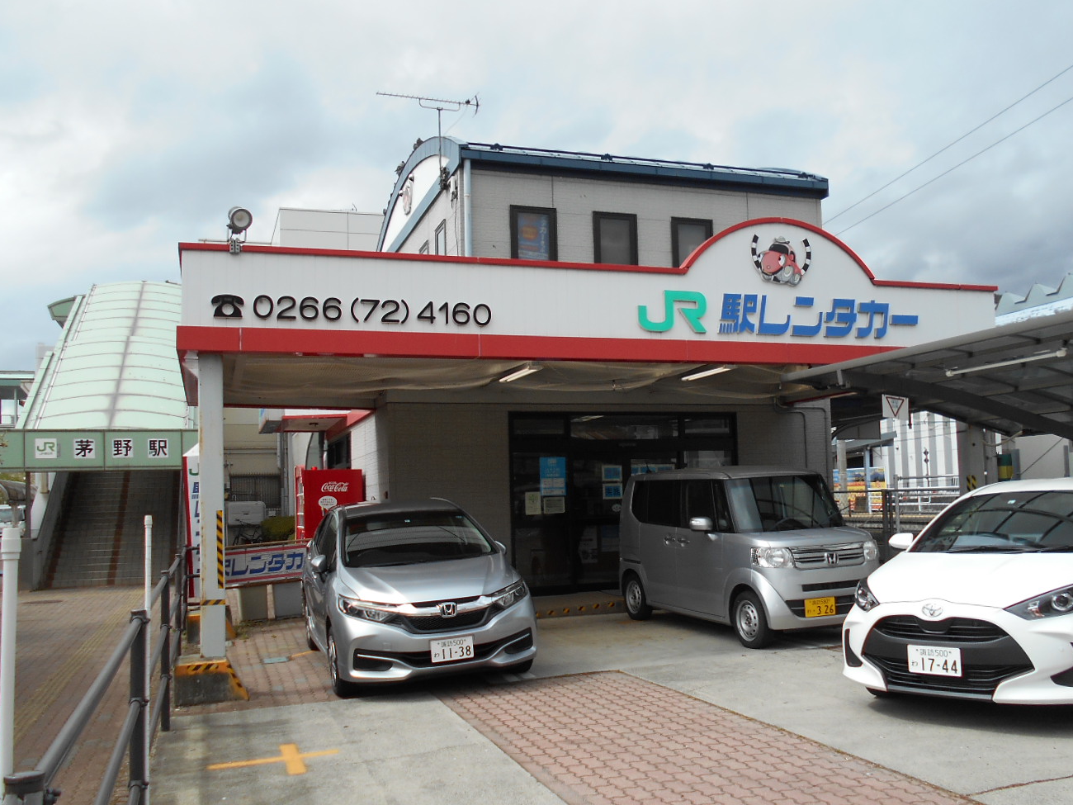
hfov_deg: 56.8
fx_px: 992
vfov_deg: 44.1
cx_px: 563
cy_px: 435
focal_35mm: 32
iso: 80
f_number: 3.2
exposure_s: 1/640
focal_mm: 4.6
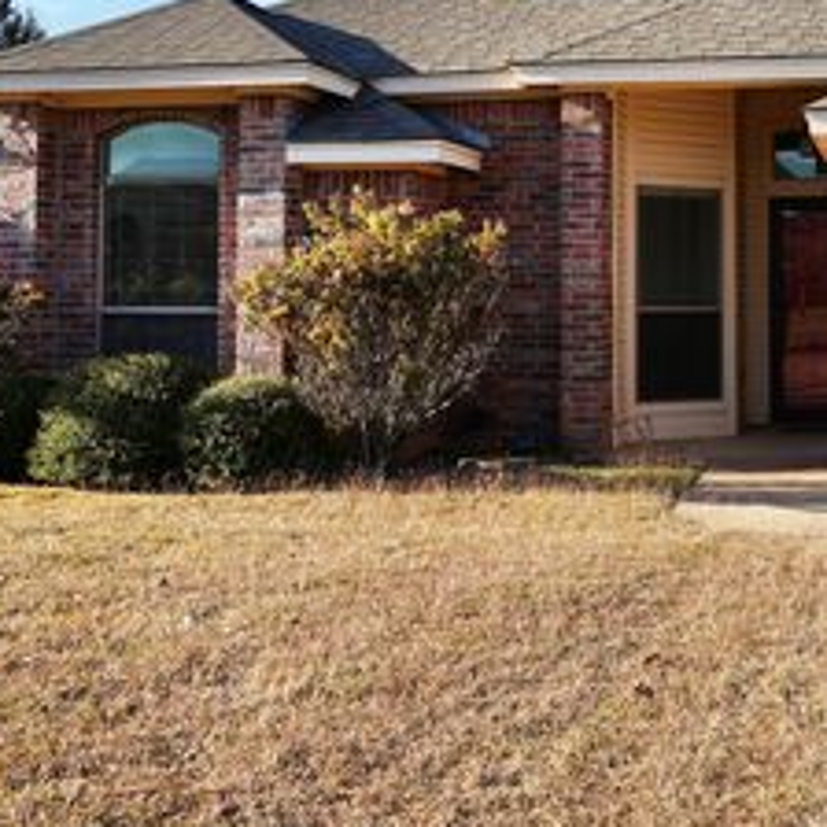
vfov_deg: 30.7
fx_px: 1487
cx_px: 635
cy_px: 225
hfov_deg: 30.5
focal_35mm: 55
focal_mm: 29
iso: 80
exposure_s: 1/125
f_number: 8
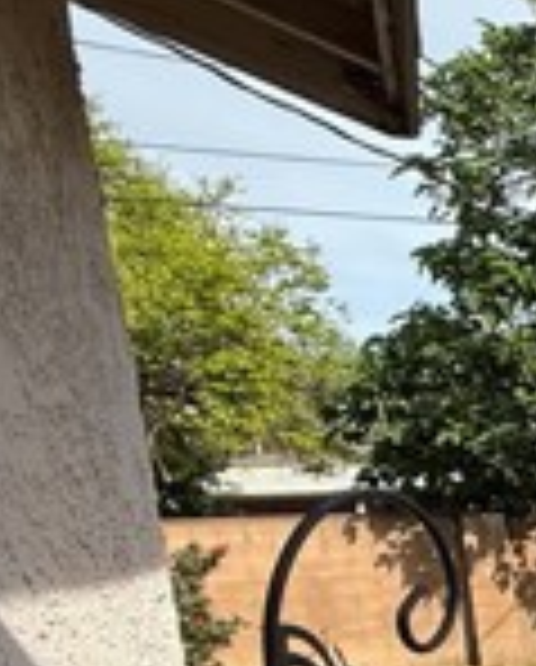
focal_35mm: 59
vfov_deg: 30.2
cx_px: 1347
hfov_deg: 14.3
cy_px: 626
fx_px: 1166
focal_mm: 2.22
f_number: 2.2
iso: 50
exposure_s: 1/1399
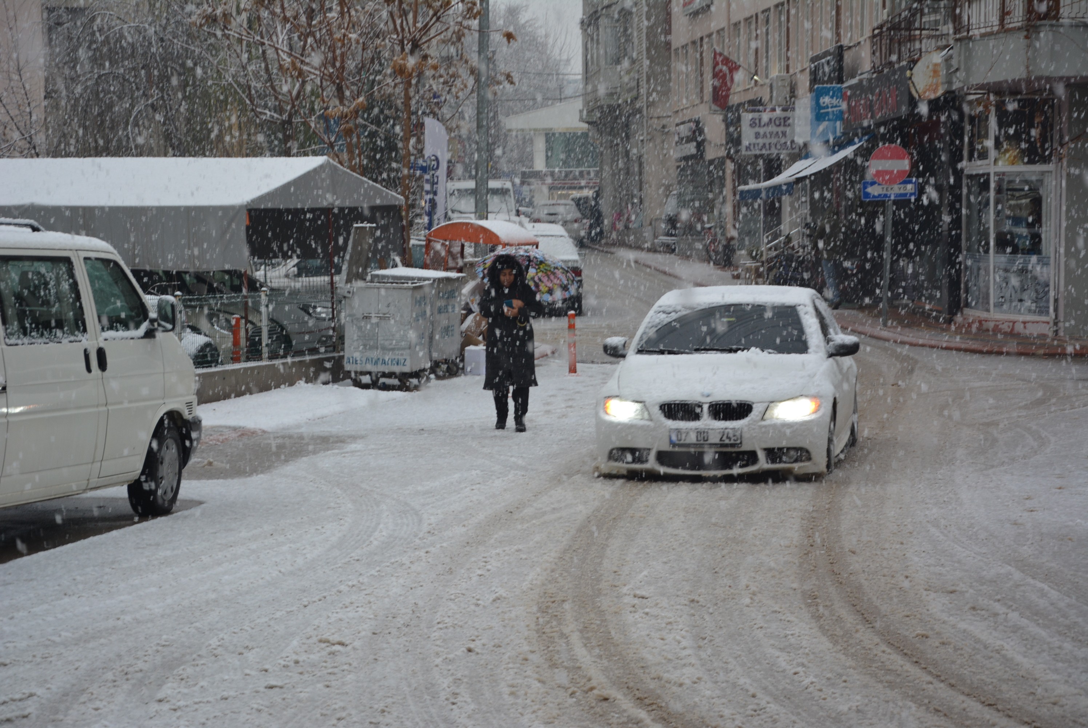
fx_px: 2813
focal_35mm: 93
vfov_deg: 14.7
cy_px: 364
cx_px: 544
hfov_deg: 21.9
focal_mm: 62
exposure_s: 1/125
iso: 320
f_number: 5.6
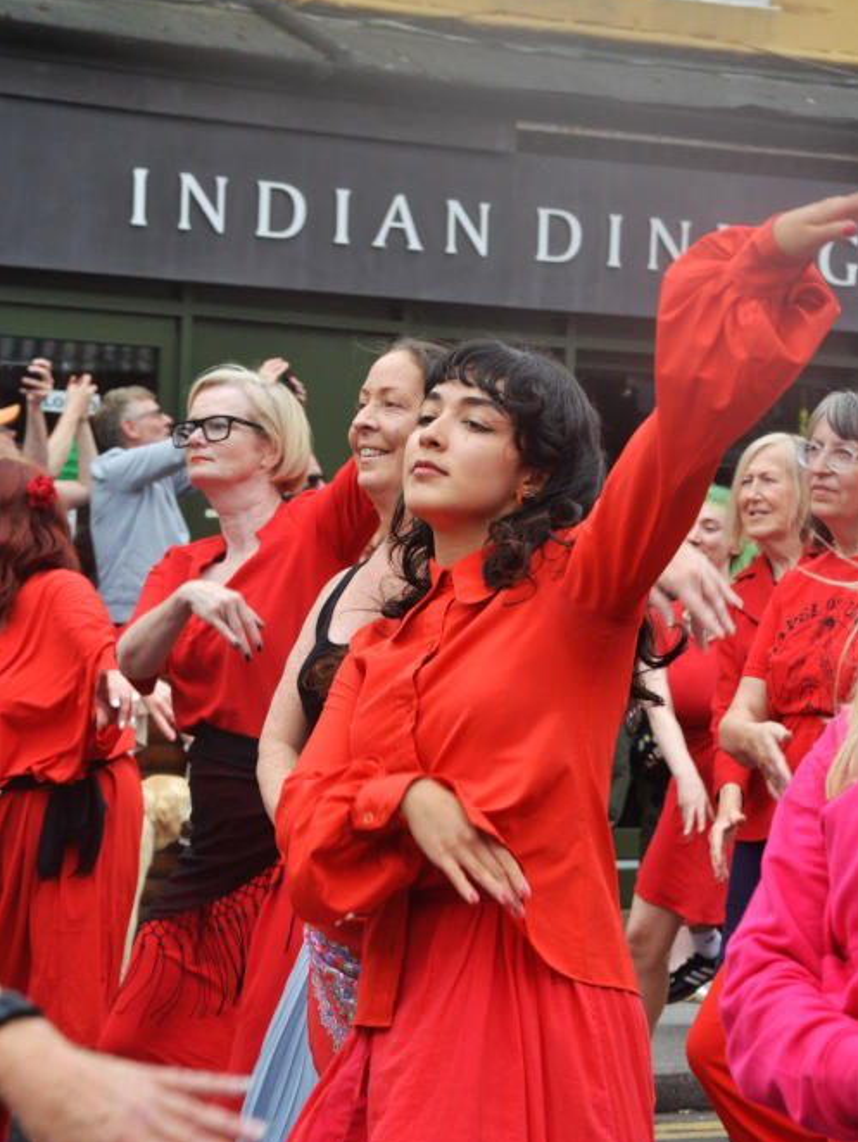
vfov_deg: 16.1
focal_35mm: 123
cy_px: 626
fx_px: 4047
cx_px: 430
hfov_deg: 12.1
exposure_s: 1/400
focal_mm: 75
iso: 800
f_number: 10
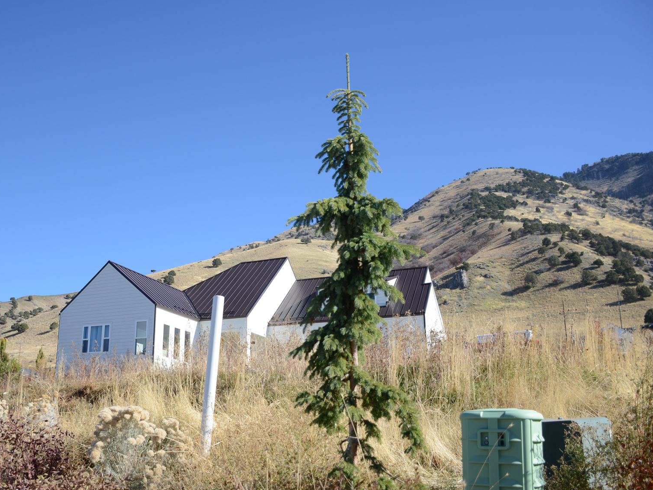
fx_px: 660
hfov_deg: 52.3
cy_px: 255
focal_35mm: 35
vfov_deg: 40.7
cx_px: 263
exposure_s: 1/800
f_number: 3.5
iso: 100
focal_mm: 18
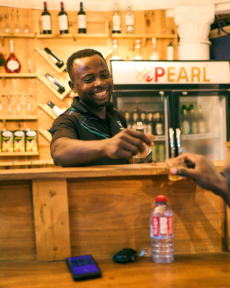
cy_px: 146
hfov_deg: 30.2
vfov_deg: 37.3
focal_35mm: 50
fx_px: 426
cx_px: 137
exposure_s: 1/100
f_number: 1.8
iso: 4000
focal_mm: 35
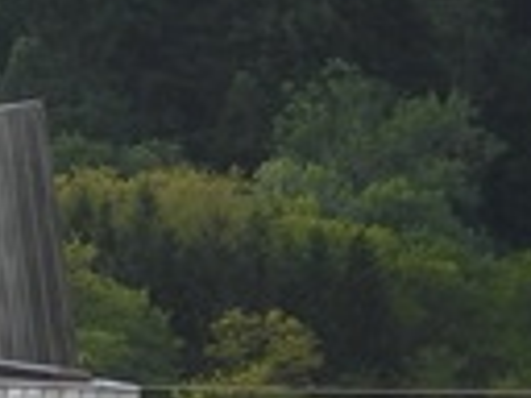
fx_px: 8145
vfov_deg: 2.8
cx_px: -502
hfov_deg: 3.7
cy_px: 605
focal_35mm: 531
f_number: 4
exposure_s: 1/250
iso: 100
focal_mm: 15.2
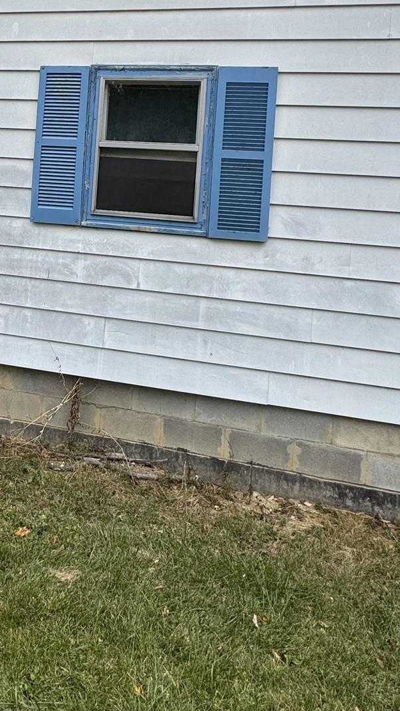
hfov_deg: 33.8
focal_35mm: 33
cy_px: 186
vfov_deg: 56.8
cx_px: 41
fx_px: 622
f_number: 2.2
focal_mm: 2.22
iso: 50
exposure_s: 1/687
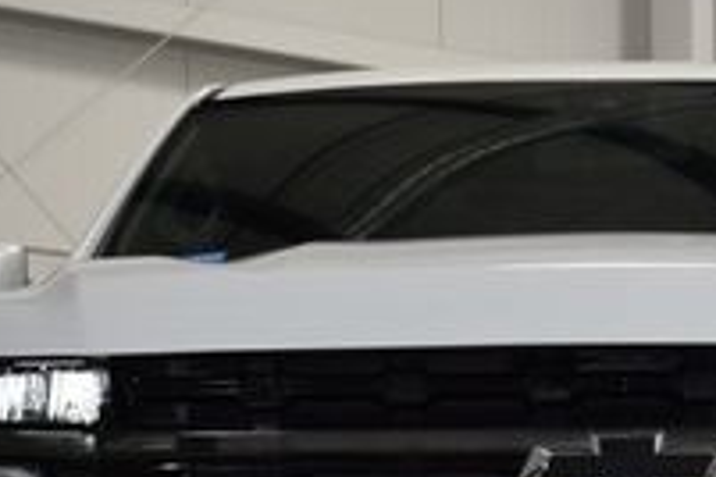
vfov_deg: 7.2
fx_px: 3798
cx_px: 627
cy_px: 482
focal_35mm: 191
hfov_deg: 10.7
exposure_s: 1/100
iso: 800
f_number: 5.3
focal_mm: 40
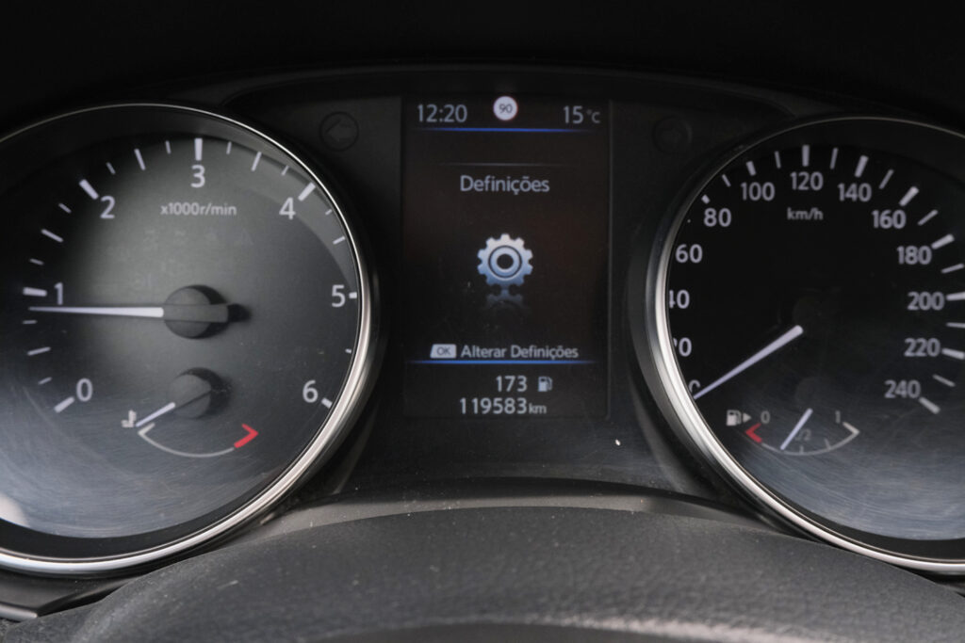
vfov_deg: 41.1
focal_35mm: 32
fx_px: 858
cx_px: 482
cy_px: 322
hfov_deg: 58.7
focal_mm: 21.5
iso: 2000
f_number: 9
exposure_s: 1/180
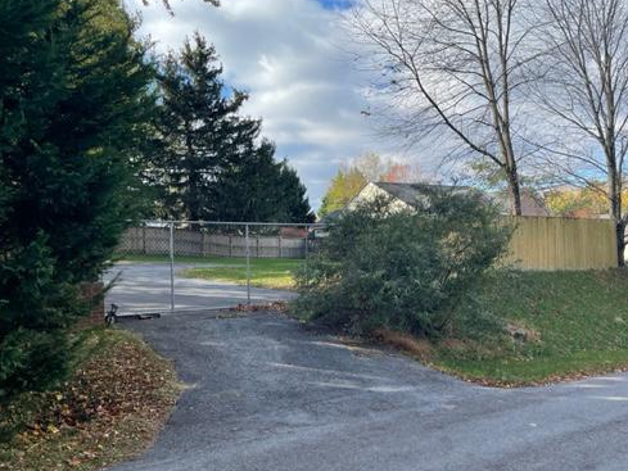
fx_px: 617
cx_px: 380
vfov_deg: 41.8
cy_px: 227
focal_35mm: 34
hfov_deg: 53.5
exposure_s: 1/1642
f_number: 1.6
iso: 32
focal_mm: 5.1
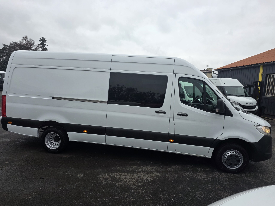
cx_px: 138
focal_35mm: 23
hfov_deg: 73.9
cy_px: 103
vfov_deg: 58.9
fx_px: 183
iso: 64
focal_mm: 6.25
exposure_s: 1/180
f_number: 1.7
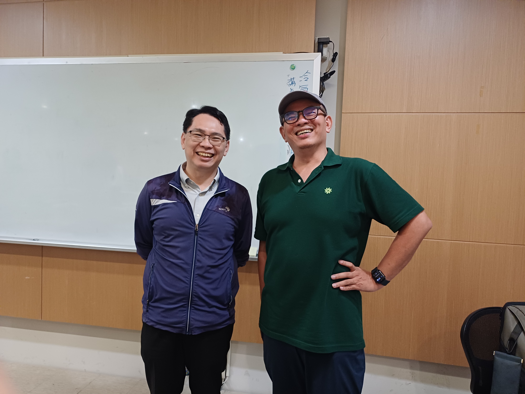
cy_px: 197
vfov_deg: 54.9
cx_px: 262
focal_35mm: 25
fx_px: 379
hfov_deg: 69.4
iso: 500
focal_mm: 4.65
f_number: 1.8
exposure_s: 1/24
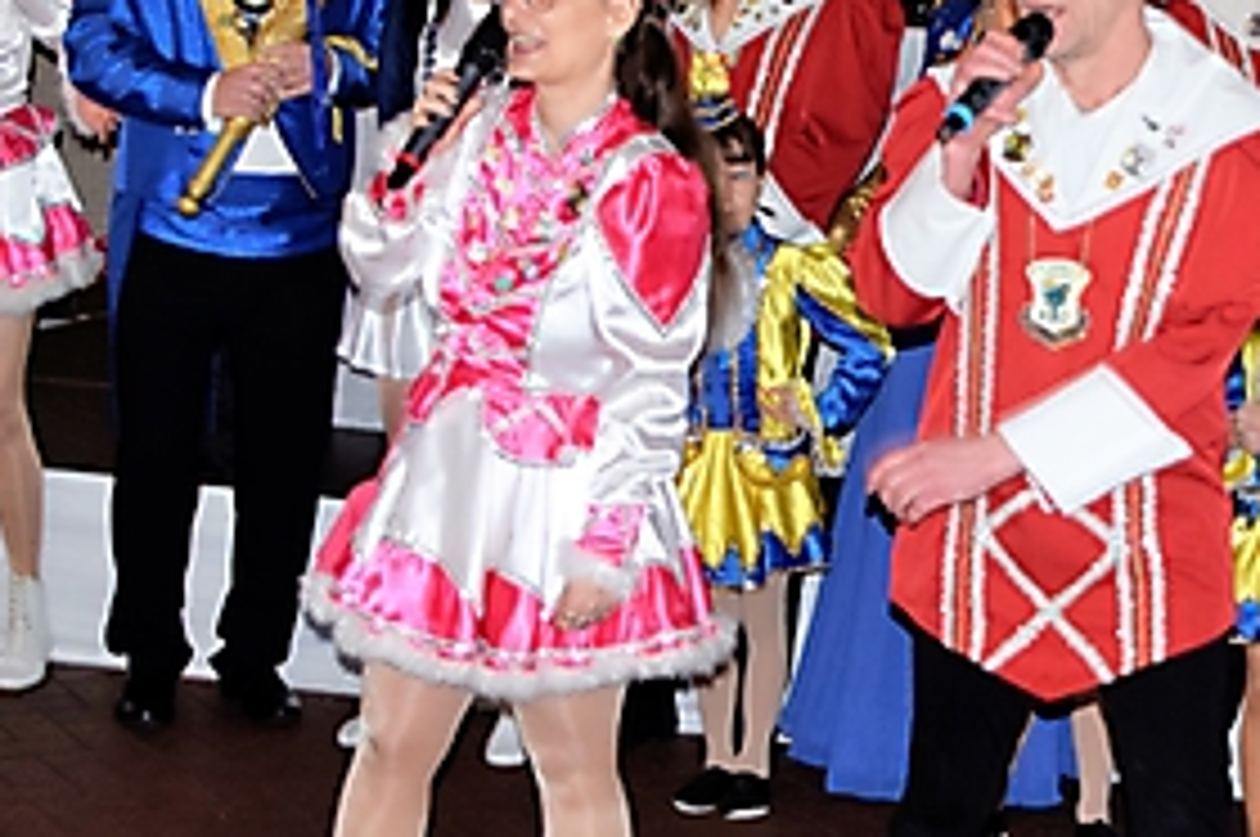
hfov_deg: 19.8
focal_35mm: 103
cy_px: 351
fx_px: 3601
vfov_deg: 13.3
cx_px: 873
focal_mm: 32
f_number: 4.5
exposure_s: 1/80
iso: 800
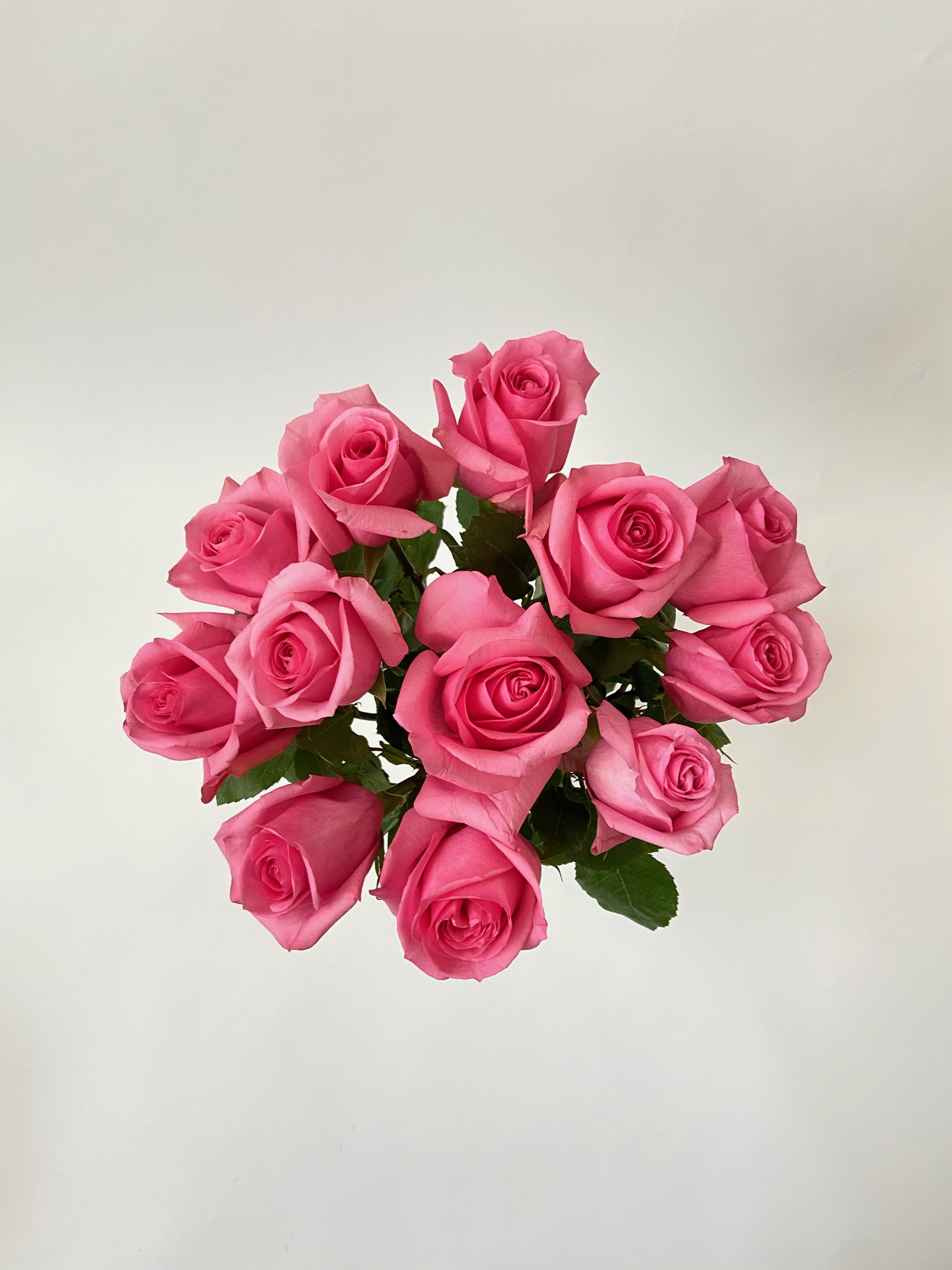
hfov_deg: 53.0
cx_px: 476
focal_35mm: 26
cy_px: 635
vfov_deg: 67.3
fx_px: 954
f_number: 1.8
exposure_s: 1/84
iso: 125
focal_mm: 4.25
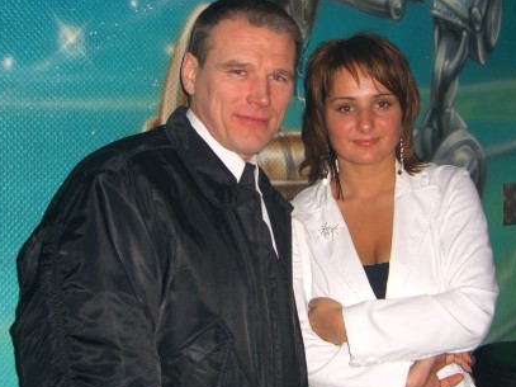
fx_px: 835
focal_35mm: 56
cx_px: 283
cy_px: 162
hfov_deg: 34.3
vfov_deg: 26.1
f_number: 2.8
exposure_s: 1/60
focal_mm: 7.9
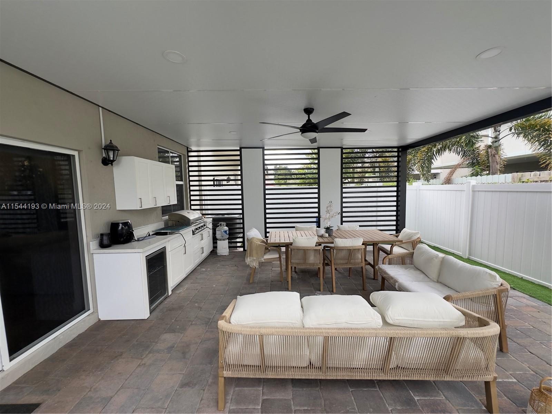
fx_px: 223
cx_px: 276
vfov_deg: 85.7
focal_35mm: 14
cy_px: 207
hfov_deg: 102.1
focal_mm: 2.22
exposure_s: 1/350
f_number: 2.2
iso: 40
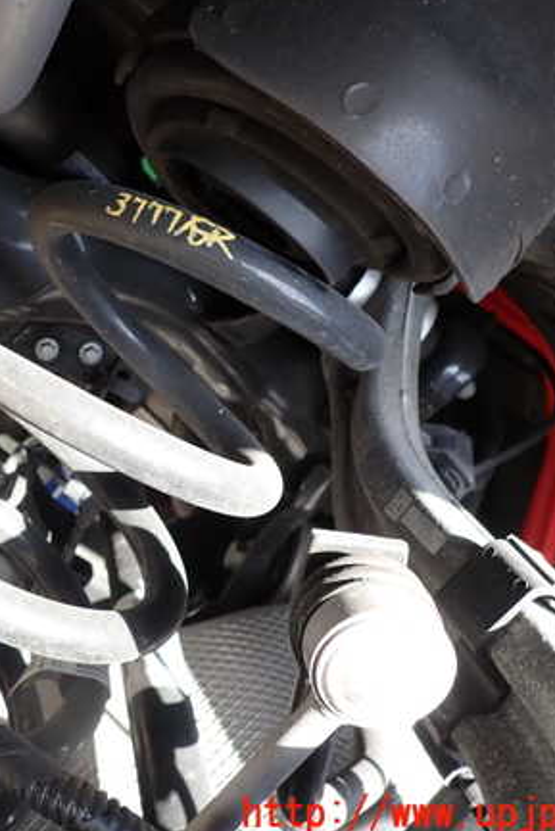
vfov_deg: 53.1
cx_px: 100
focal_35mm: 36
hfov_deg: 35.5
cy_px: 407
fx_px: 832
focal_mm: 4.5
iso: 100
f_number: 2.8
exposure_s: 1/100
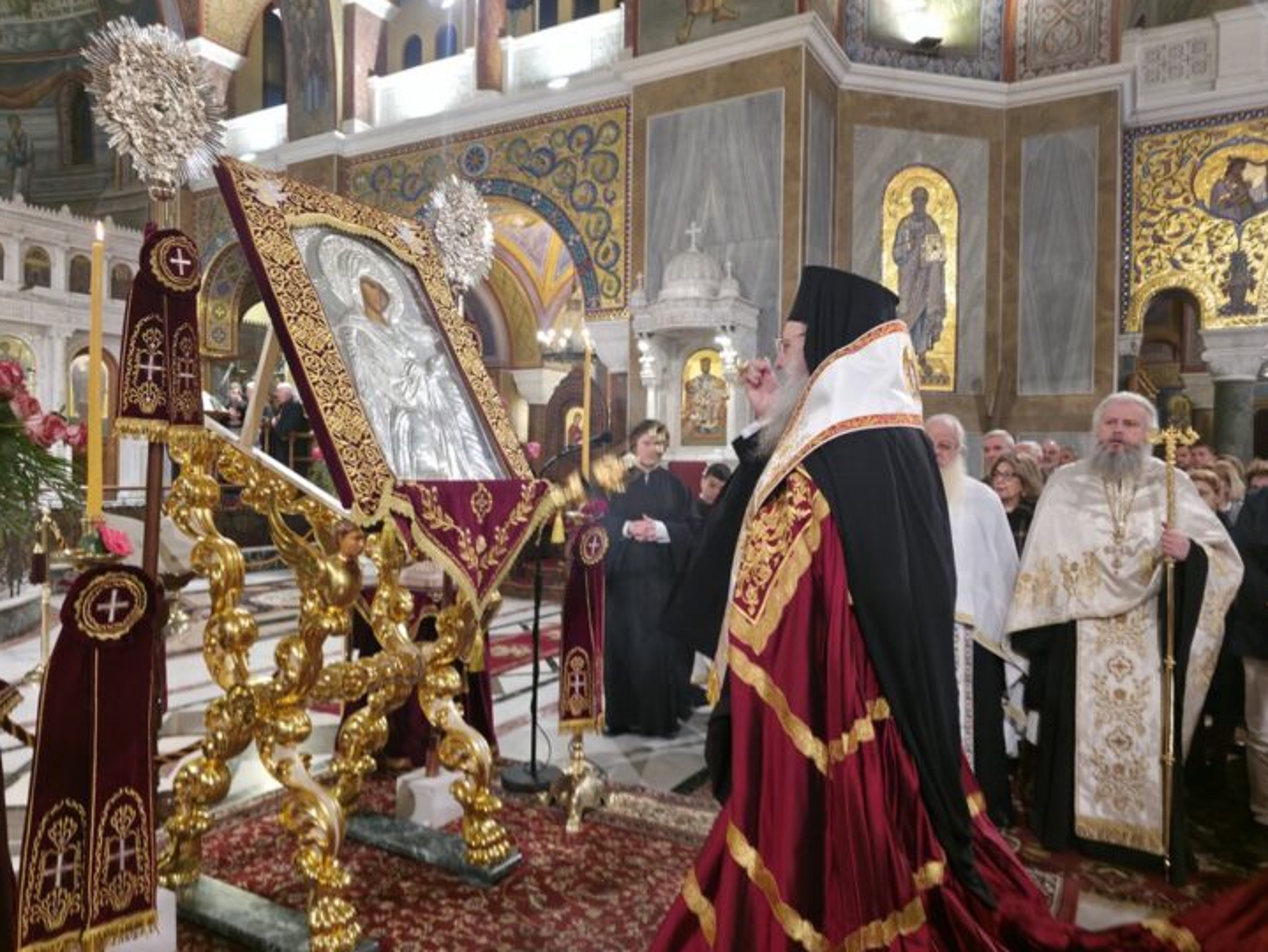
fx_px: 880
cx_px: 626
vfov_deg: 56.8
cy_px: 461
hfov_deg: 71.6
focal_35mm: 24
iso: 160
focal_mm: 6.3
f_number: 1.7
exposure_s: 1/50
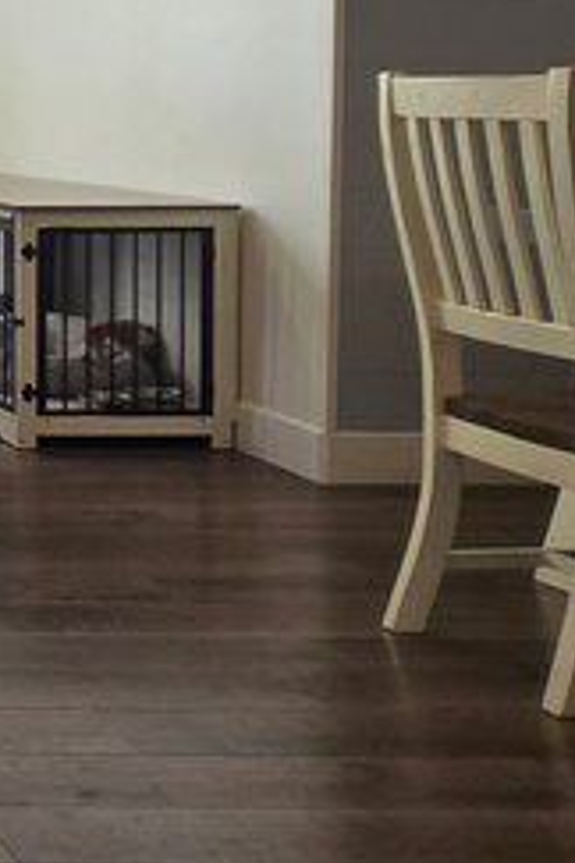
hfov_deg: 16.1
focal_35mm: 57
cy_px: 153
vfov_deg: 33.8
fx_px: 1366
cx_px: -685
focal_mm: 2.2
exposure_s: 1/120
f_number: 2.2
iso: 64
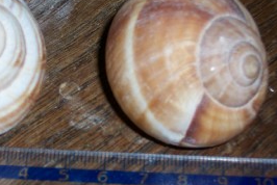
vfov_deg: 9.9
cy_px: 92
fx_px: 1071
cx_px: 71
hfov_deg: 14.7
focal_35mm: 139
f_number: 4.8
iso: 80
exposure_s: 1/90
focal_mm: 14.8
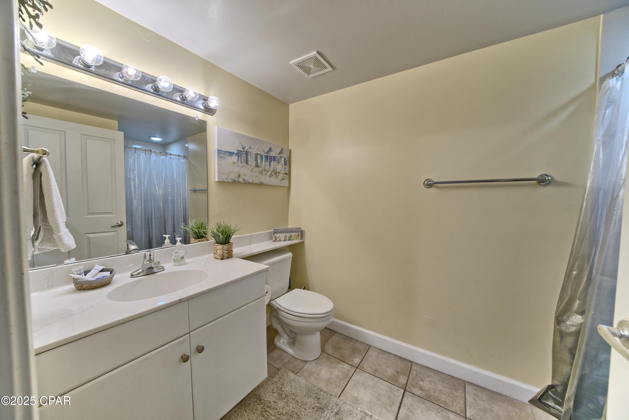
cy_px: 210
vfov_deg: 90.0
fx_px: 210
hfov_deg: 112.6
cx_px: 314
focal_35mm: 12
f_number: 8
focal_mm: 12
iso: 500
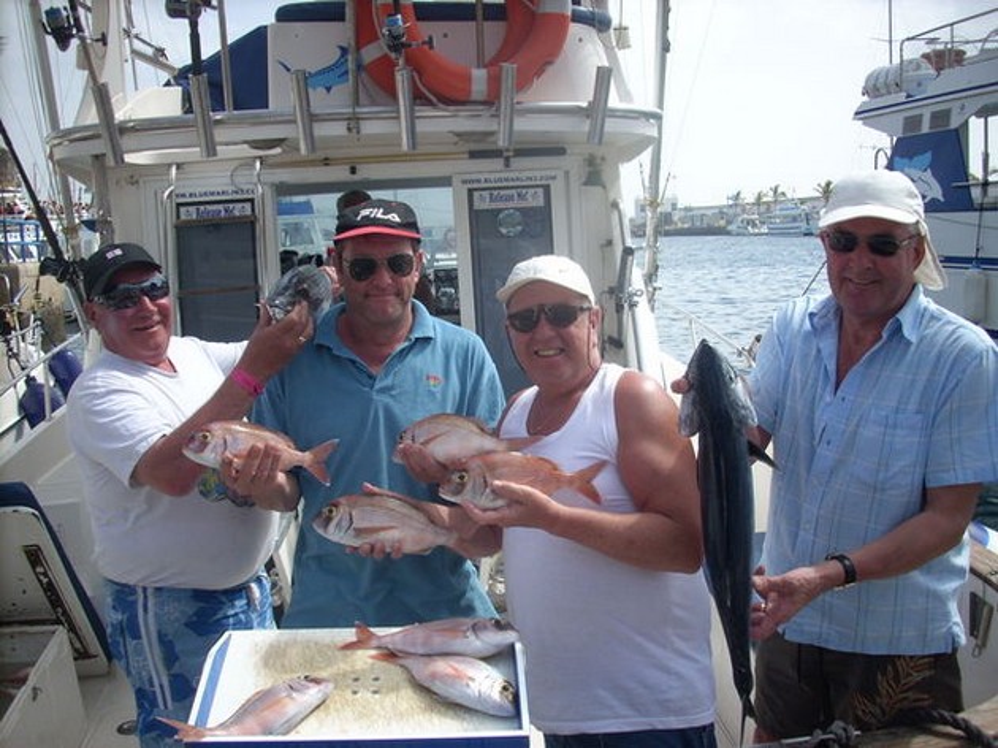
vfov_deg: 38.6
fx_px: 1066
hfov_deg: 50.2
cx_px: 499
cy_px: 374
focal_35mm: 37
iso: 64
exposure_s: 1/169
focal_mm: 6.2
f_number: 5.6
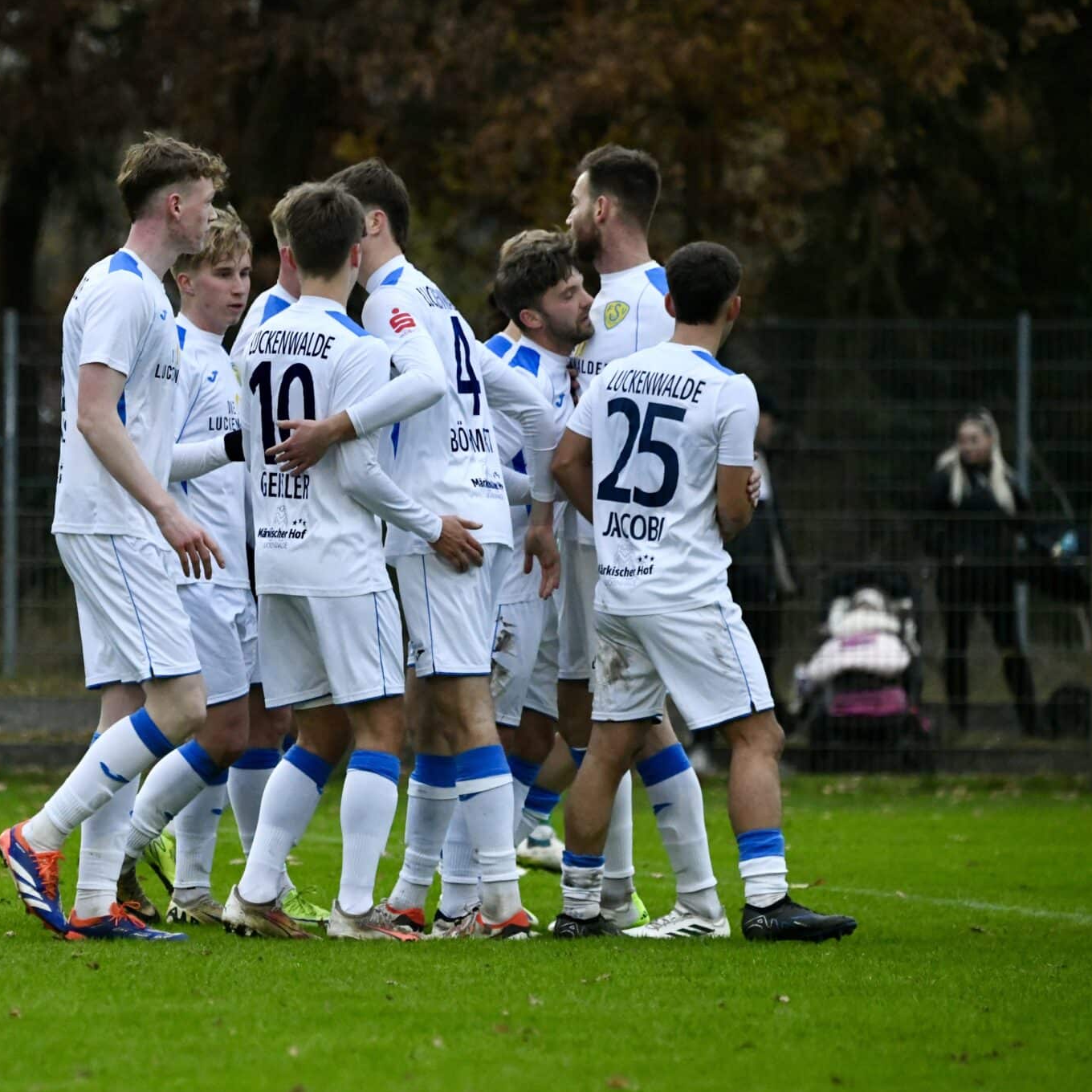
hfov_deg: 4.7
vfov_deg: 4.7
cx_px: 277
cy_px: 546
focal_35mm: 371
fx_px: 13241
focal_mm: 290
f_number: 5.6
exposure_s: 1/1600
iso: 8000
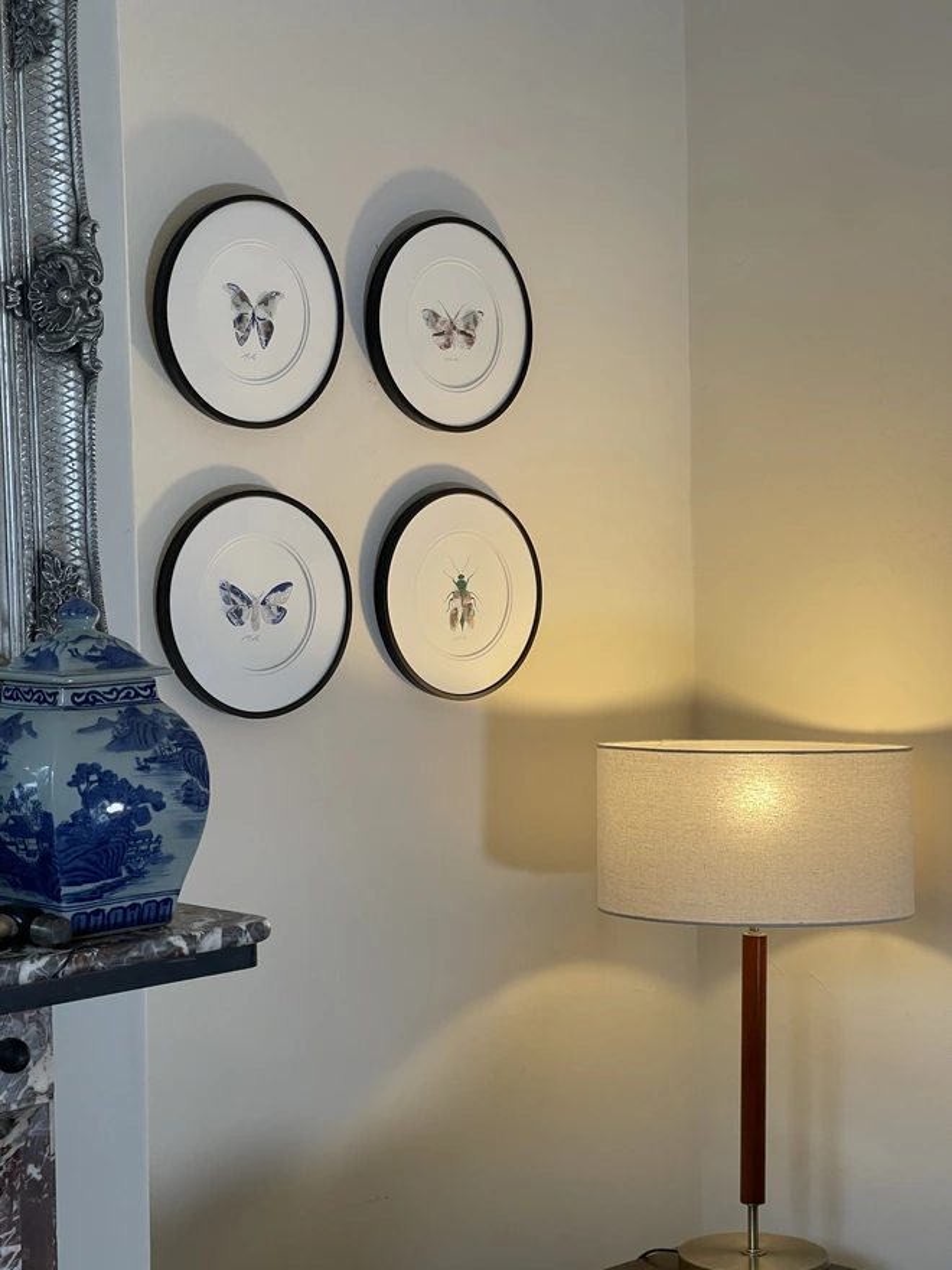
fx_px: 2347
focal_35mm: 64
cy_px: 635
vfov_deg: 30.3
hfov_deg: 22.9
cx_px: 476
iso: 160
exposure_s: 1/100
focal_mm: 7.5
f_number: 2.2
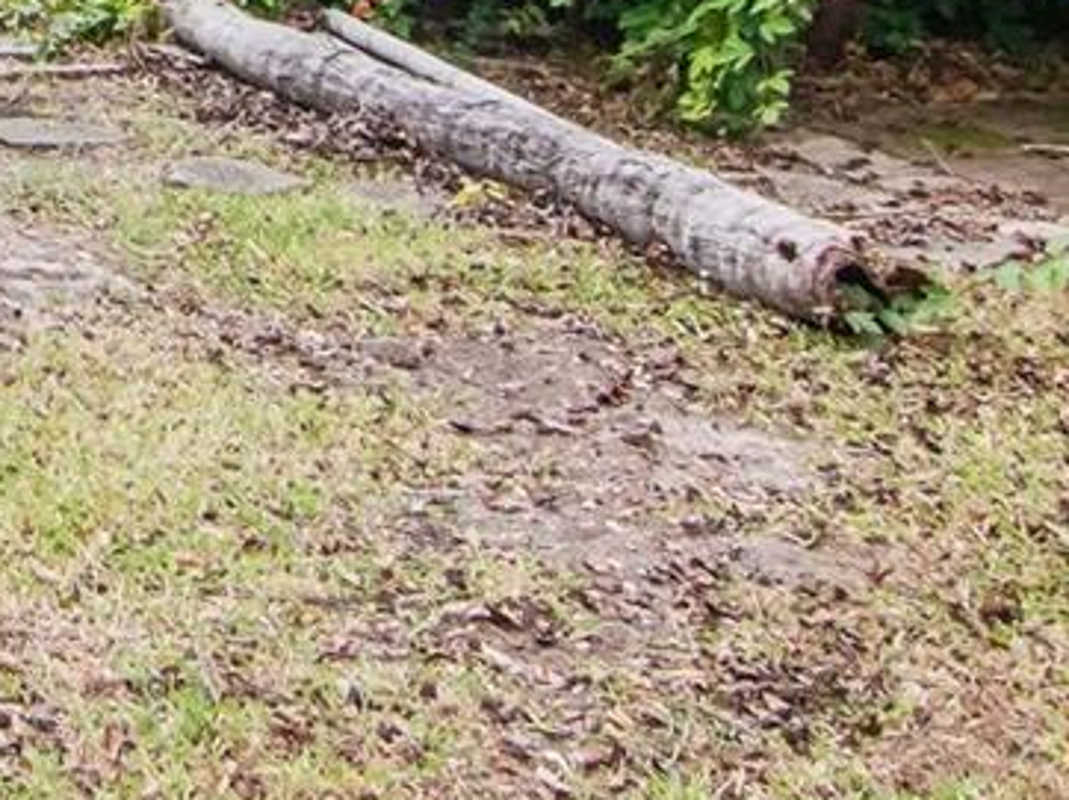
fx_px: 2164
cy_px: -499
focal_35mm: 70
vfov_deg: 18.0
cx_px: -582
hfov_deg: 22.3
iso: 1250
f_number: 10
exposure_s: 1/125
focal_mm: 11
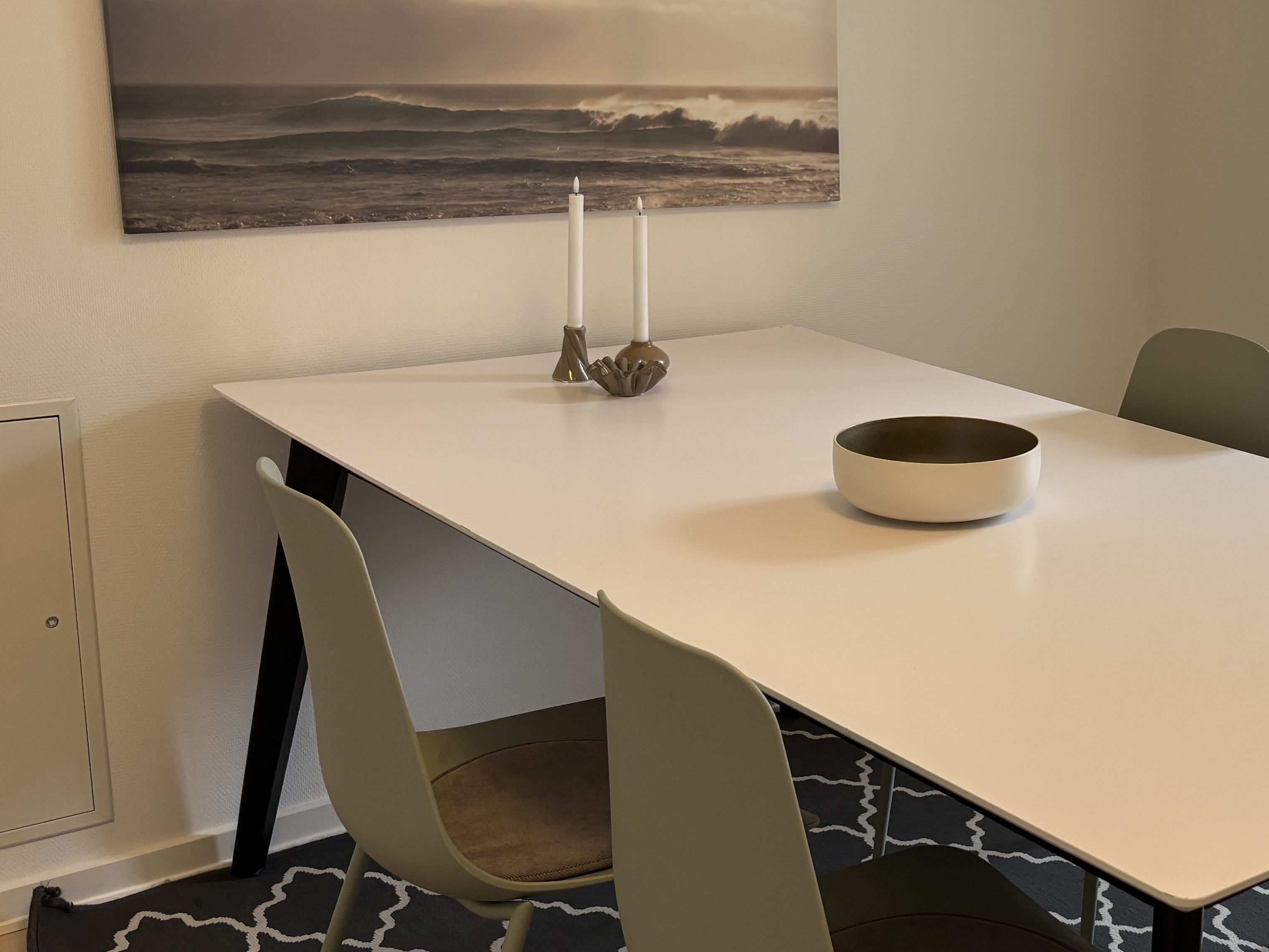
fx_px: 1796
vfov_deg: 29.6
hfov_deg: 36.6
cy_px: 409
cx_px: 1128
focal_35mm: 49
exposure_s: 1/100
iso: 80
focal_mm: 5.96
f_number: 1.6
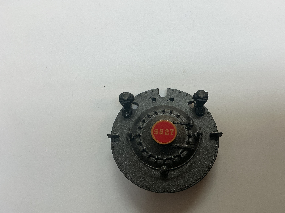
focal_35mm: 31
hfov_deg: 58.3
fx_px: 255
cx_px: 151
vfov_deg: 45.4
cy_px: 111
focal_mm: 3
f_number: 1.8
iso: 40
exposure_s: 1/120
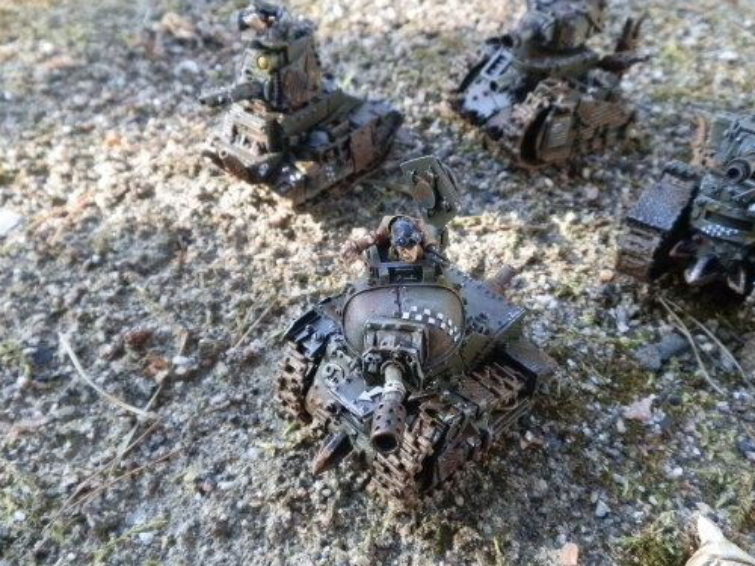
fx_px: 654
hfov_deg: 60.0
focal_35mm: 30
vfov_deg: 46.8
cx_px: 378
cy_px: 278
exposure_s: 1/320
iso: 400
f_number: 3.1
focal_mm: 5
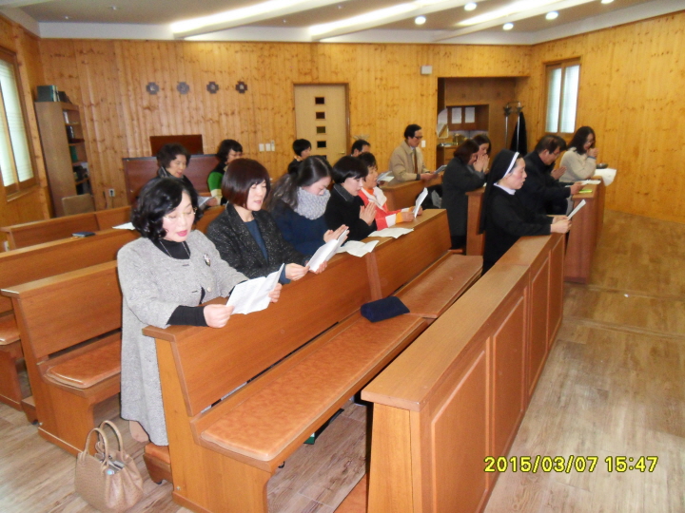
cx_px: 342
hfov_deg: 71.6
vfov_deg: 56.8
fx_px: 475
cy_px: 256
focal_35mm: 24
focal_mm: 4.2
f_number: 3.3
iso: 320
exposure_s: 1/30
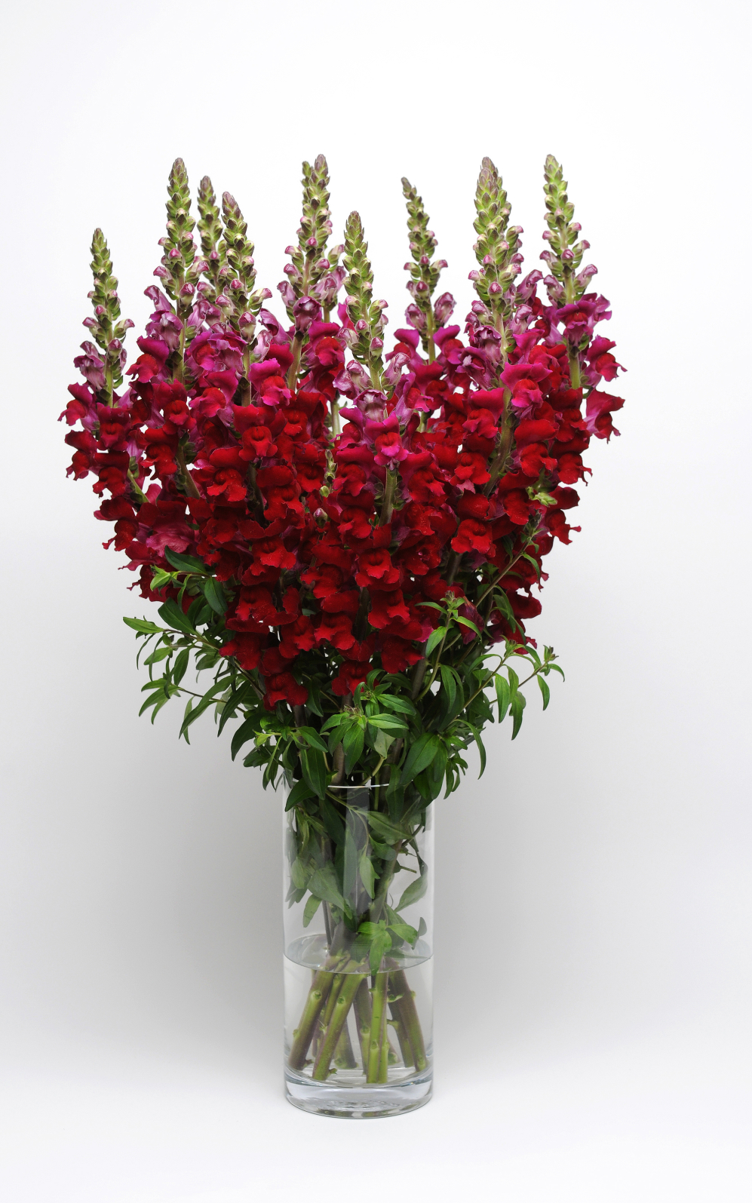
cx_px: 356
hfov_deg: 13.8
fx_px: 3115
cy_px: 601
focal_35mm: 95
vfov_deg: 21.9
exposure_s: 1/60
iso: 200
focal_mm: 62
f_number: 10
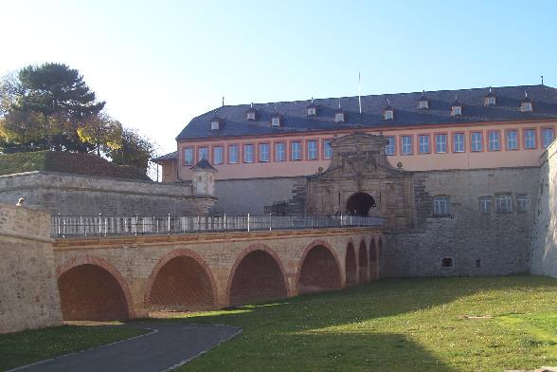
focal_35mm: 42
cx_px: 278
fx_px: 650
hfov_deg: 46.4
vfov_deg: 31.9
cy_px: 186
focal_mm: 7
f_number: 5.6
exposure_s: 1/125
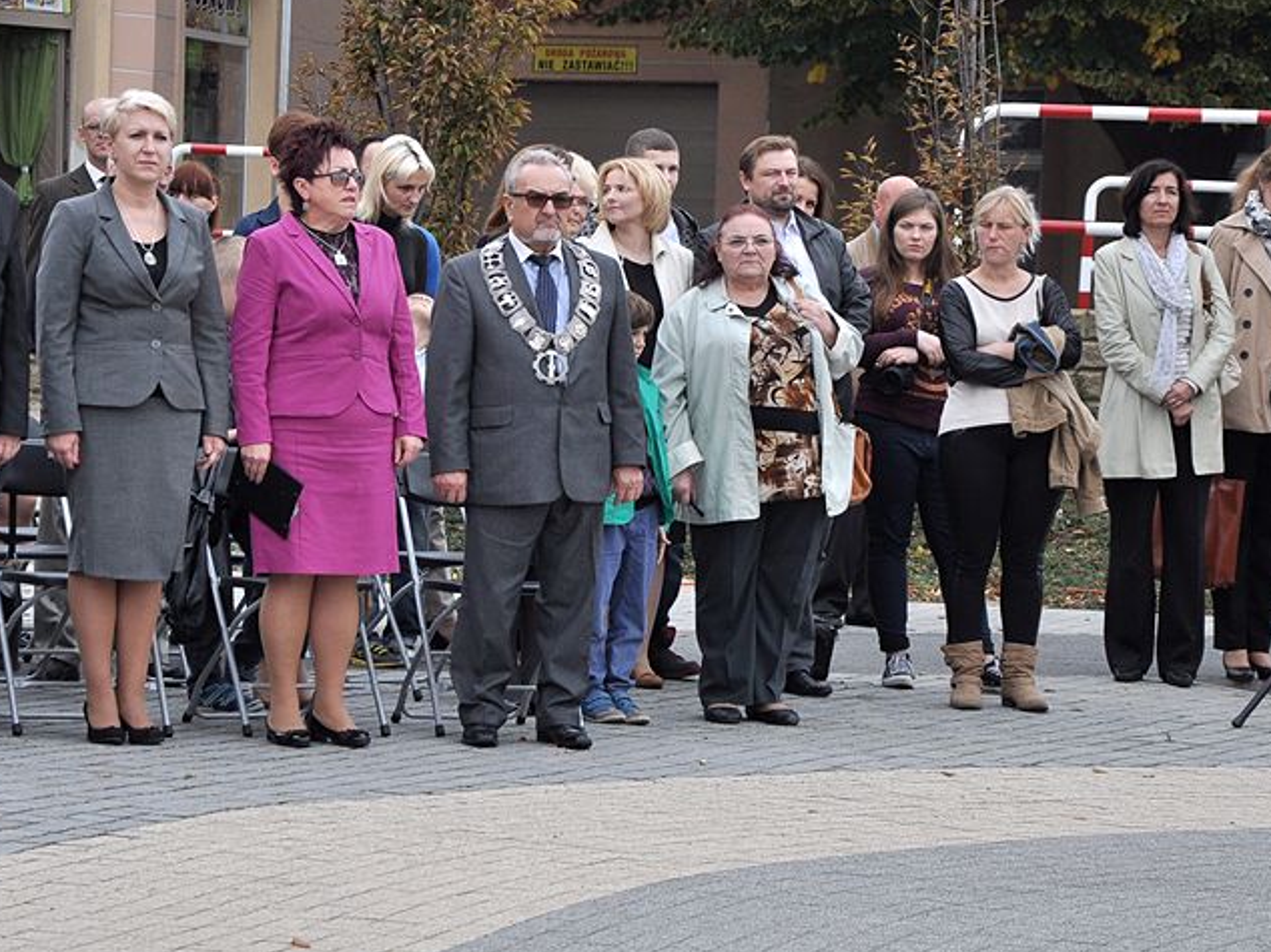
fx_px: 6386
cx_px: 597
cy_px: 426
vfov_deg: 8.5
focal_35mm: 174
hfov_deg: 11.4
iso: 500
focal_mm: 90
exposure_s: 1/640
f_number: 6.3
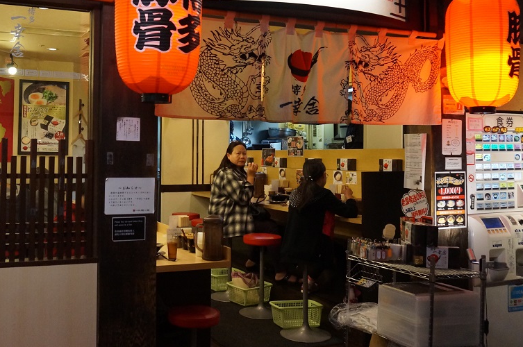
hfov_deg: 48.8
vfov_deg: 33.9
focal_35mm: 39
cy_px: 129
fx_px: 566
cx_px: 179
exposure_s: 1/160
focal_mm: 16
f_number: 3.5
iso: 1600
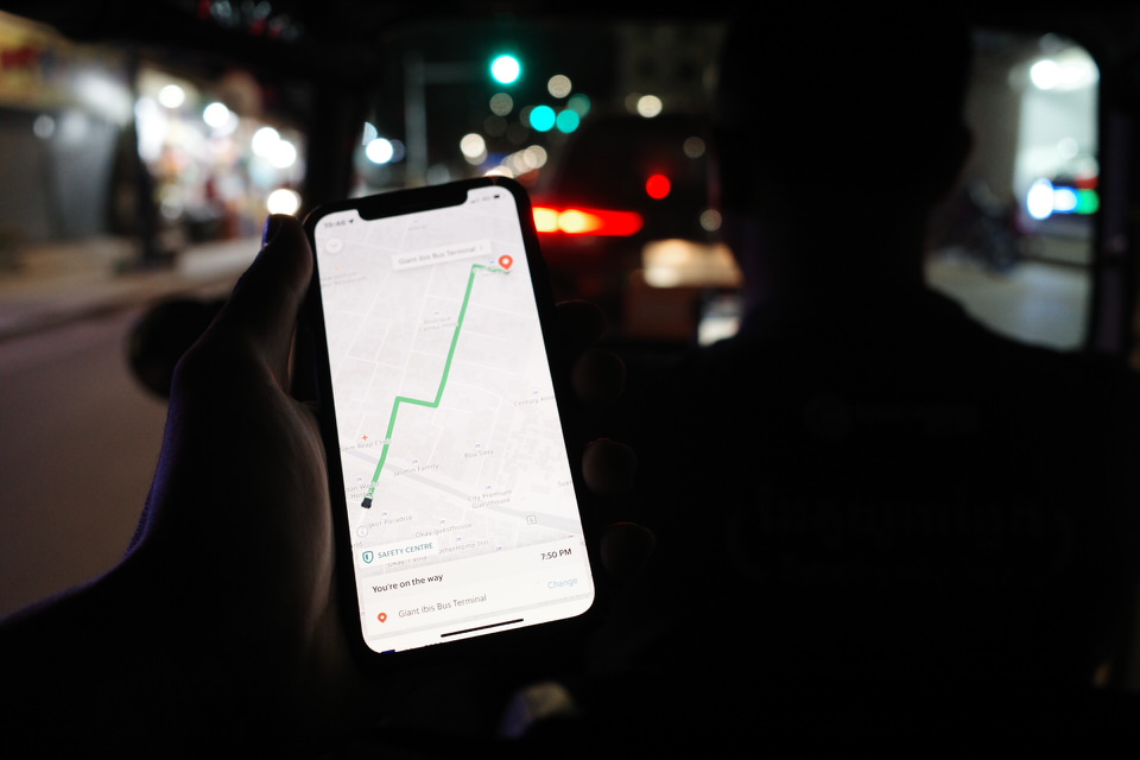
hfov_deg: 65.5
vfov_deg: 46.4
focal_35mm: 28
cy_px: 380
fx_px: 887
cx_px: 570
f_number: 2.8
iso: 1250
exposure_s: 1/40
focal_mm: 18.3
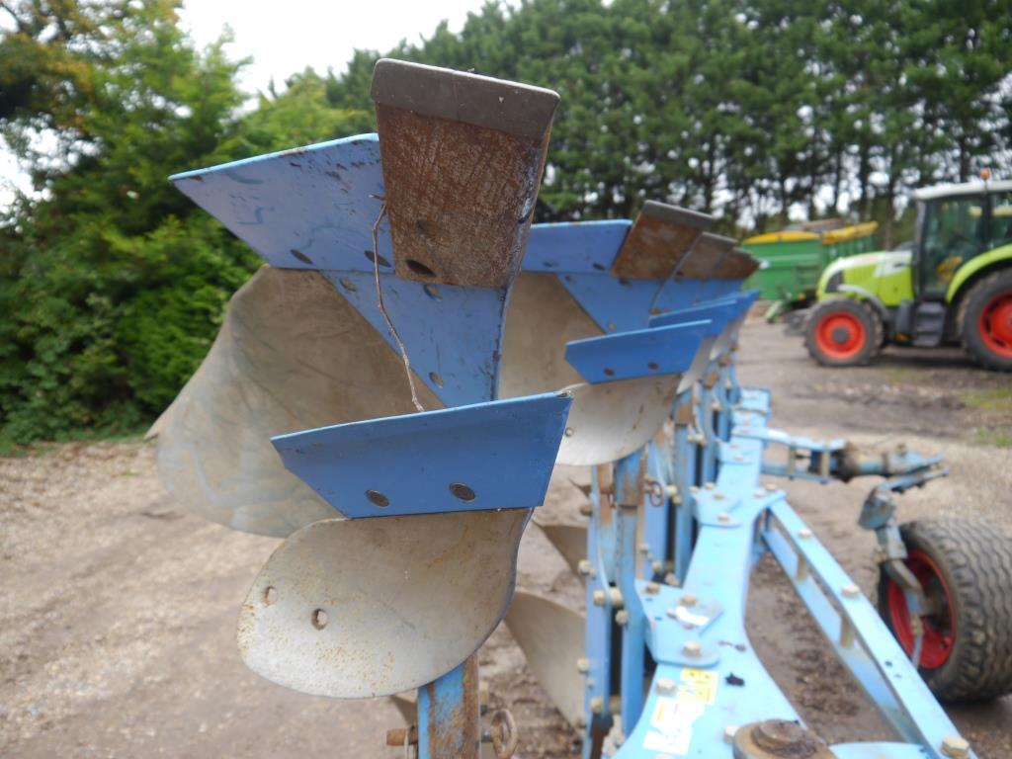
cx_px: 506
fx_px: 819
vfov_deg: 49.7
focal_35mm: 28
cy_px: 380
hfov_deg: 63.4
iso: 160
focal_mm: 14
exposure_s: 1/100
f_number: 4
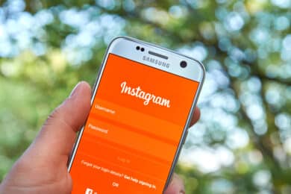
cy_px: 97
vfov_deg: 18.2
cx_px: 146
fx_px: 606
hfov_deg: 27.0
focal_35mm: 75
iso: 200
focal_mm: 50
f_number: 4
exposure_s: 1/125
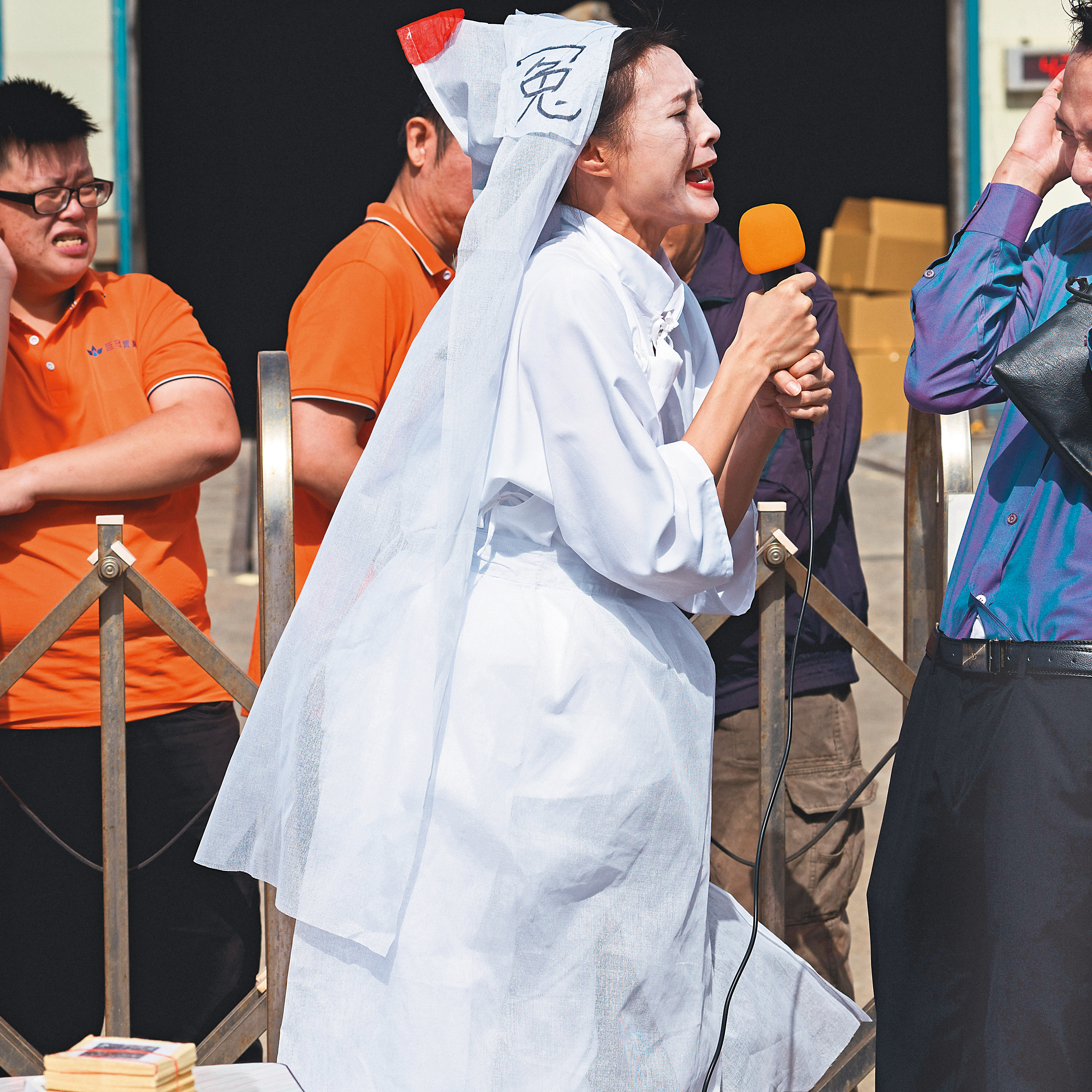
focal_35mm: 141
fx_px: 5032
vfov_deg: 12.4
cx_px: 604
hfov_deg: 12.4
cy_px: 459
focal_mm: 93
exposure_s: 1/1000
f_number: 7.1
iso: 100
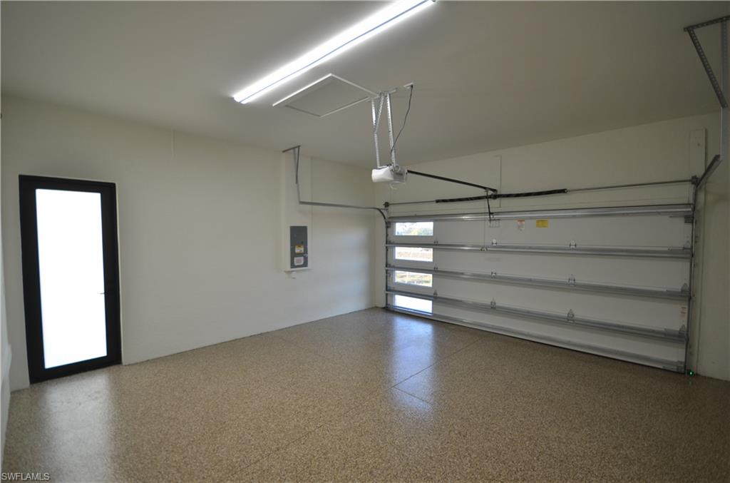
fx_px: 303
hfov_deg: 100.5
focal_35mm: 15
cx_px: 365
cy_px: 242
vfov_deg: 77.0
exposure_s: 1/80
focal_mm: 10
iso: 400
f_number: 4.5
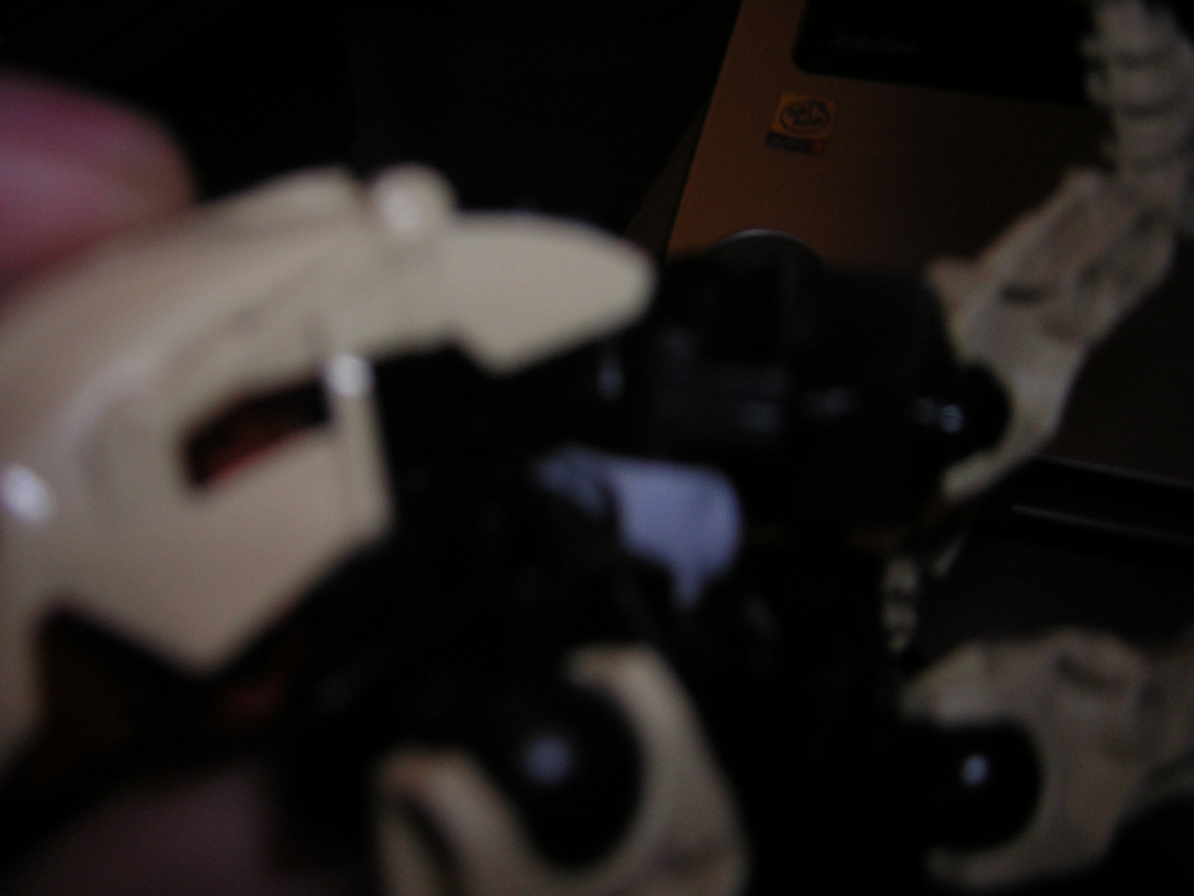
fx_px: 1242
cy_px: 448
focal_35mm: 36
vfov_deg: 39.7
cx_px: 597
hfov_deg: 51.4
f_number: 2.6
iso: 50
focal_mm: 4.7
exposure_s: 1/60.1
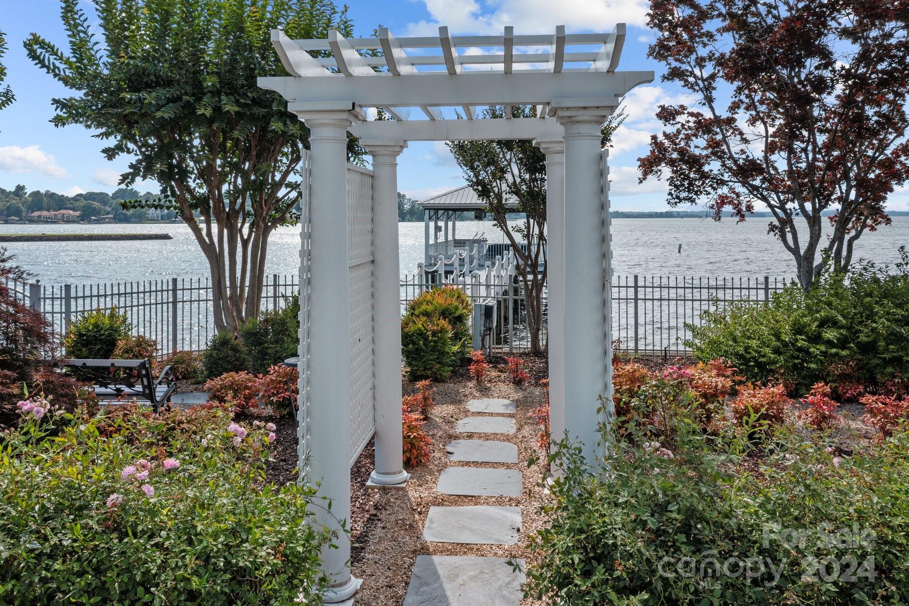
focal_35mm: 28
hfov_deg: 65.5
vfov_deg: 46.4
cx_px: 454
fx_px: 707
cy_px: 303
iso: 100
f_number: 6.3
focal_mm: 10.26
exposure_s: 1/800
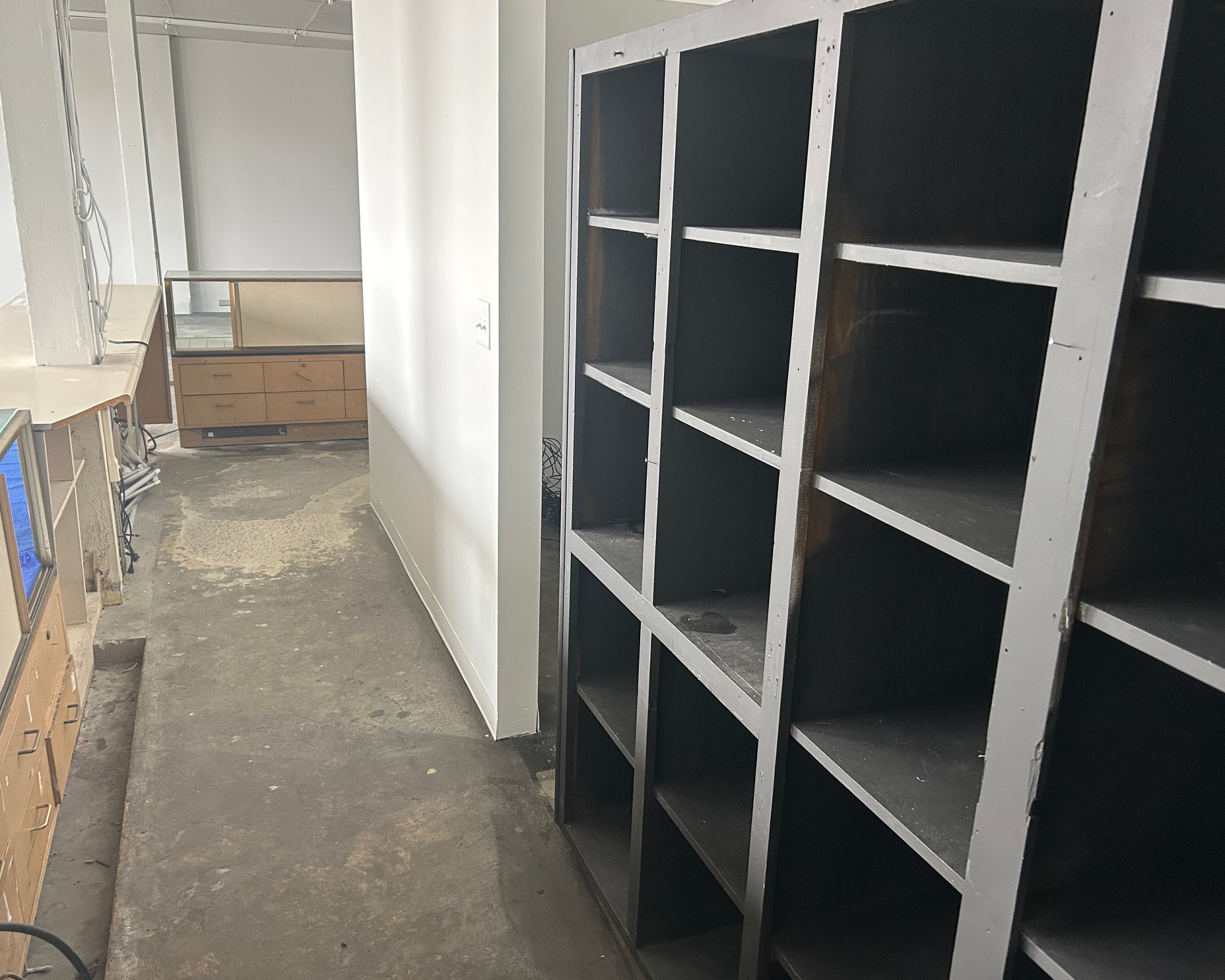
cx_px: 608
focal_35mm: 28
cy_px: 490
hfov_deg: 62.2
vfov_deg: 51.5
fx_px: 1015
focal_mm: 5.7
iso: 200
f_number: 1.5
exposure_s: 1/60
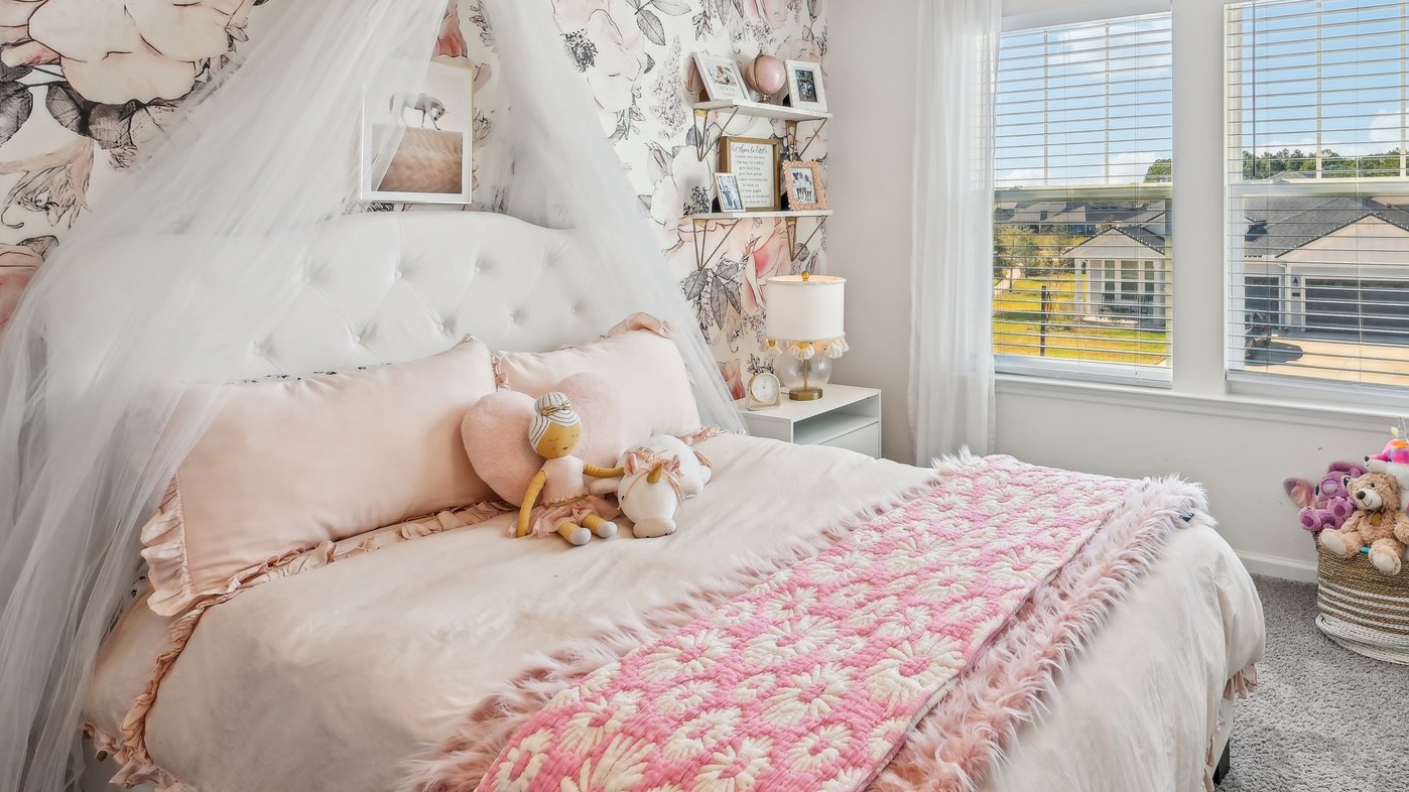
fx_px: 859
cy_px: 221
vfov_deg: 48.0
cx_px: 962
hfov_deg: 75.7
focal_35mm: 23
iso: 400
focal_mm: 15
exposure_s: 1/90
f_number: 8
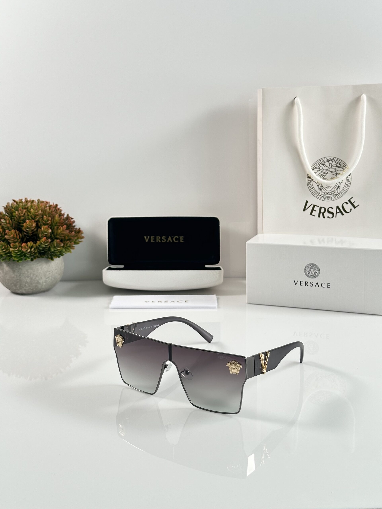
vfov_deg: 39.7
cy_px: 254
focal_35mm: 48
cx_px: 191
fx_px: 706
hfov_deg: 30.3
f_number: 1.78
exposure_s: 1/100
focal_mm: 6.86
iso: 64
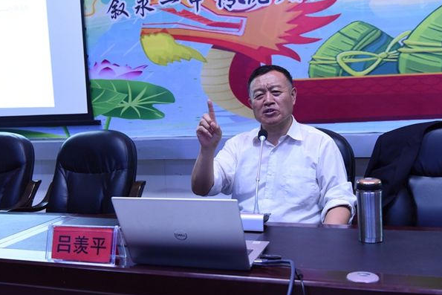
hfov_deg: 45.4
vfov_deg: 31.2
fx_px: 528
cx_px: 221
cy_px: 142
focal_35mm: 43
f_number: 5
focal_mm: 40
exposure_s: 1/100
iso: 4000
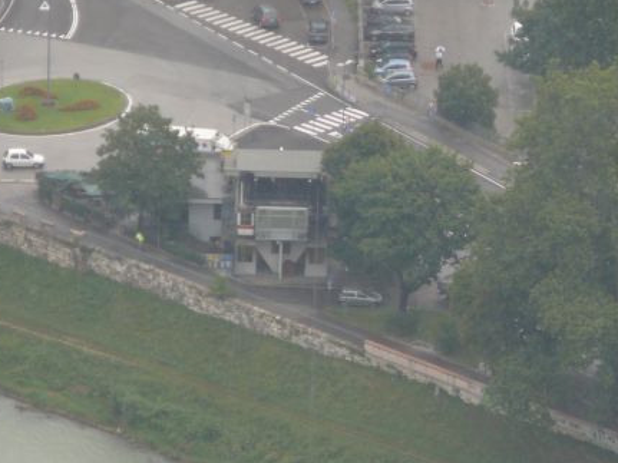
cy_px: 277
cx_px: 254
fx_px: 13921
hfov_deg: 2.5
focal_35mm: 780
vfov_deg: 1.9
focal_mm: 88.8
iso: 100
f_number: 3.7
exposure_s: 1/100
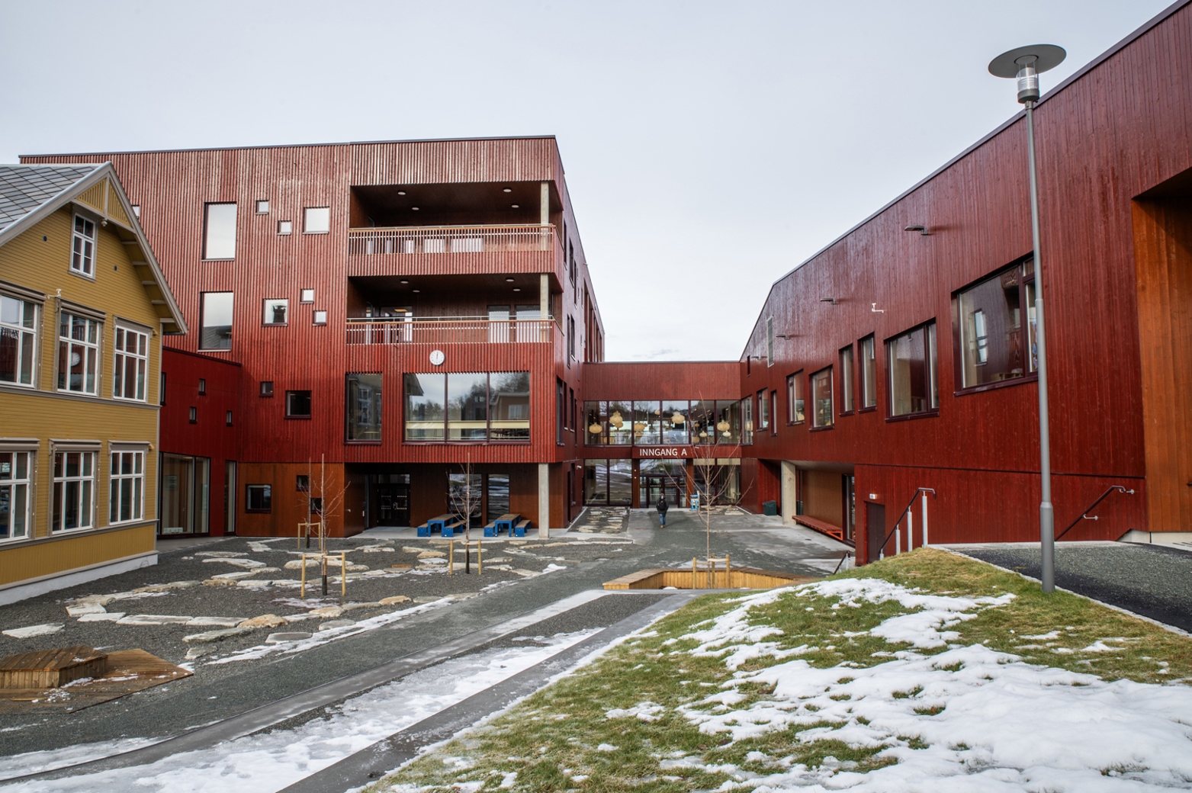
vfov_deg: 53.1
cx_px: 596
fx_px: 794
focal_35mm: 24
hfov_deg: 73.8
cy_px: 396
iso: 250
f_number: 11
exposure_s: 1/100
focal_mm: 24
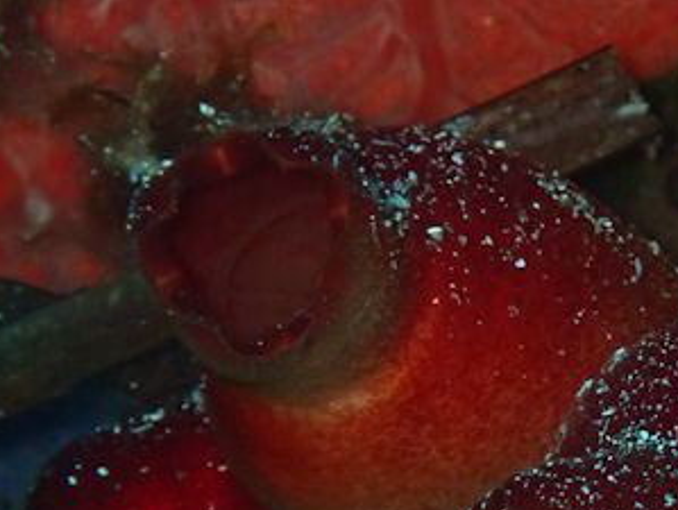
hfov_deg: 9.7
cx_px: 565
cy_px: 408
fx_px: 4000
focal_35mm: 204
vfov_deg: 7.3
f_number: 6.3
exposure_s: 1/200
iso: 800
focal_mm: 18
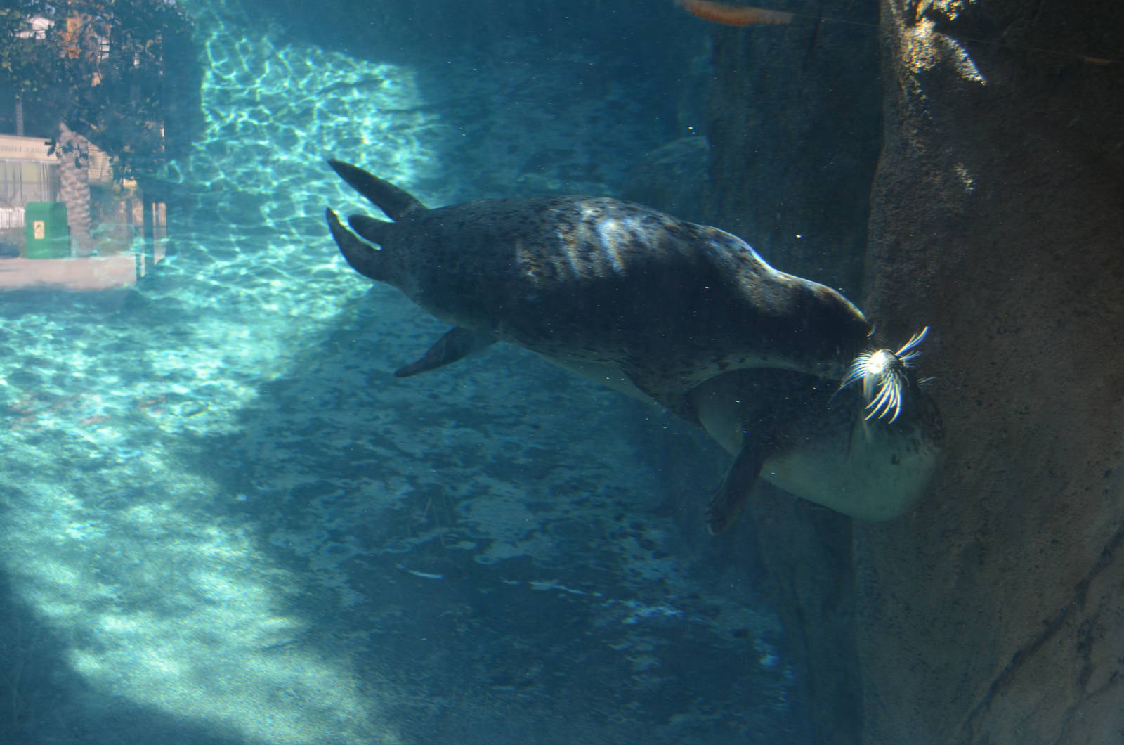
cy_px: 372
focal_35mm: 42
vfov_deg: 31.8
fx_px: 1309
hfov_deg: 46.5
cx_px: 562
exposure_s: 1/125
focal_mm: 28
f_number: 5.6
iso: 320
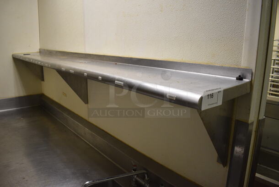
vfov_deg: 48.0
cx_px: 140
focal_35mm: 27
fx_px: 209
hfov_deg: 67.3
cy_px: 94
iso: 800
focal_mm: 18
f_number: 3.5
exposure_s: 1/125
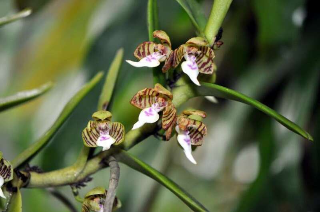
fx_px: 1132
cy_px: 106
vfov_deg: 10.7
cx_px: 160
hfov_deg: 16.1
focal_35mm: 128
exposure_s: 1/60
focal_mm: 85
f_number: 4
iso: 800
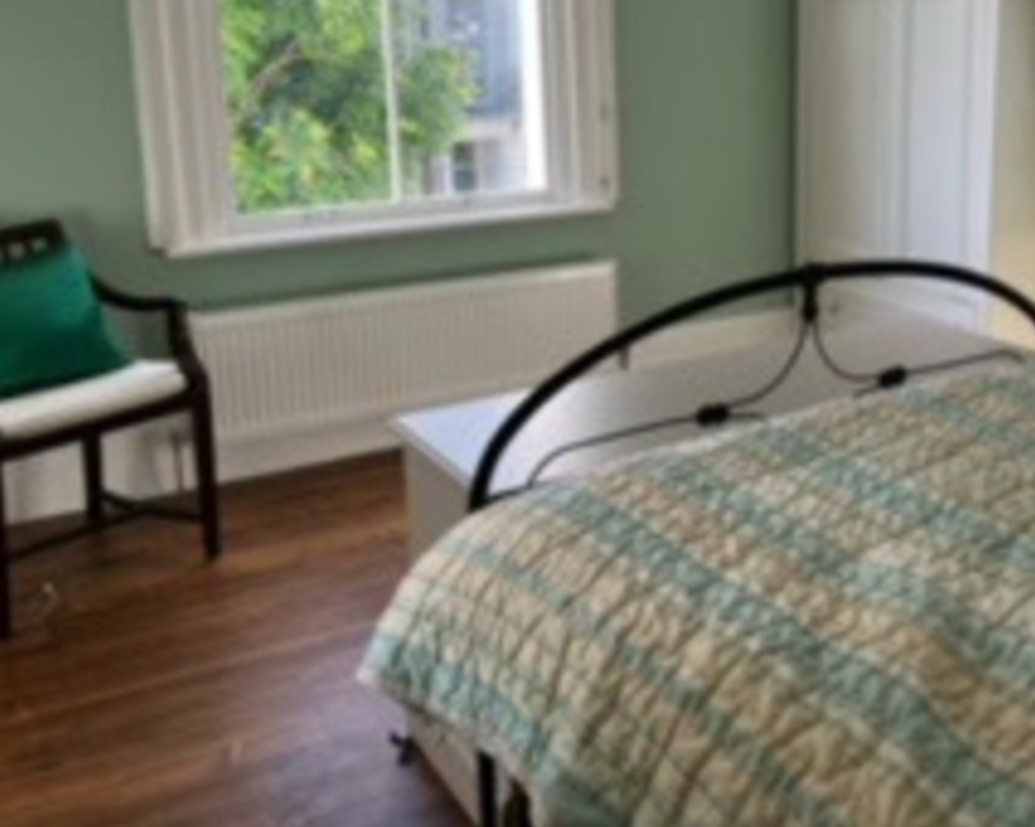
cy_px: 253
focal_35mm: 41
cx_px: 721
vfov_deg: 36.0
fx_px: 1256
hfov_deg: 43.9
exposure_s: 1/121
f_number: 1.8
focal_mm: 3.99
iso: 32
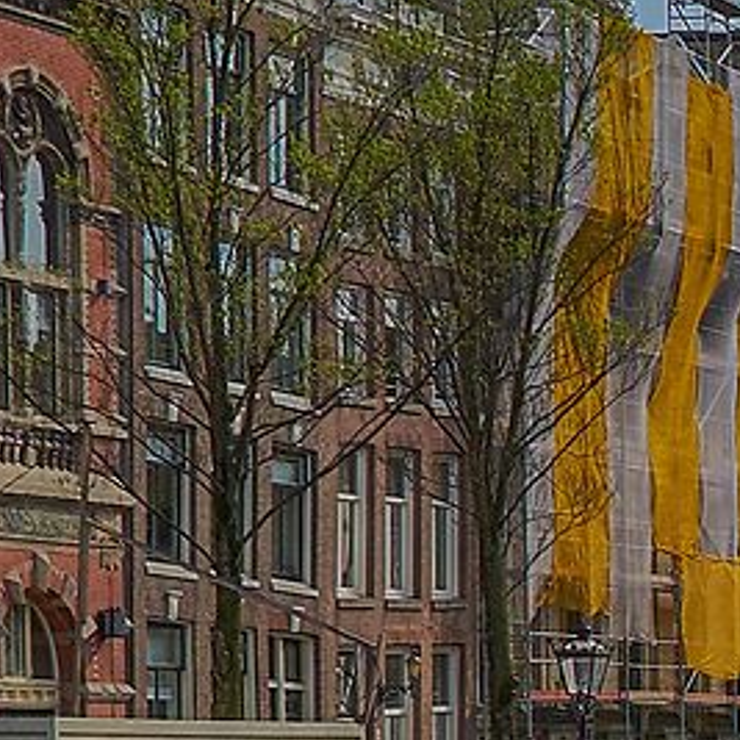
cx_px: 1840
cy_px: 984
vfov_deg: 9.4
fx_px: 4426
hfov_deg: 8.6
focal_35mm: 183
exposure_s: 1/160
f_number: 10
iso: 125
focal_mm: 24
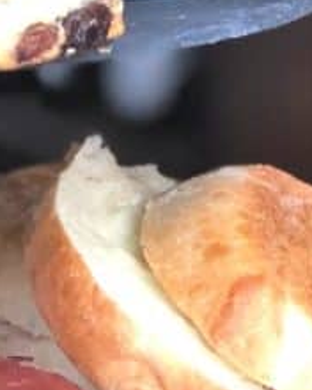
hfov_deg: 5.7
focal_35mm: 270
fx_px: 3116
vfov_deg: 7.1
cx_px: 248
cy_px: -111
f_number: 2.8
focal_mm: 6.6
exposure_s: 1/33
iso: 100
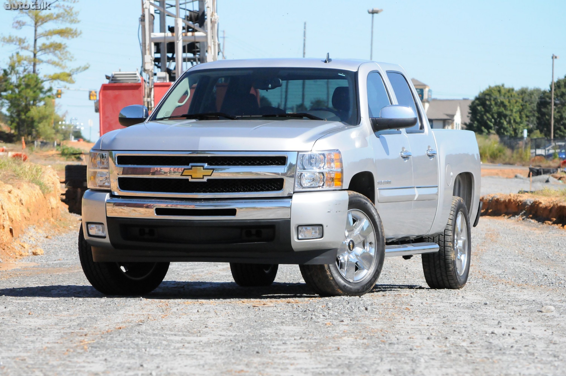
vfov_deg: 7.3
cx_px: 283
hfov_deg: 11.0
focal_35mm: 188
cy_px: 188
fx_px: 2945
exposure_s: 1/3200
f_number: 10
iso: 2000
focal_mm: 125
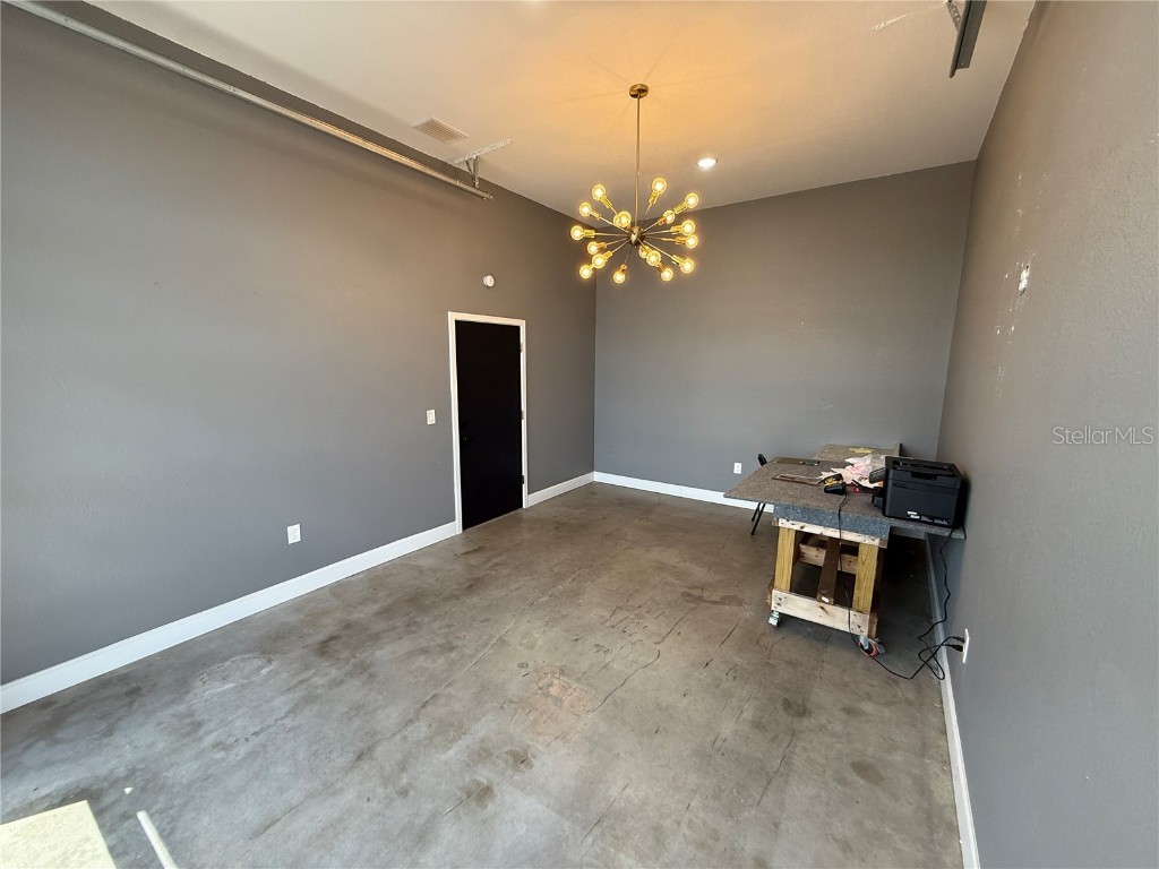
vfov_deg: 85.7
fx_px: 469
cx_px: 580
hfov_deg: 102.1
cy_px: 434
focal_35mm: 14
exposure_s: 1/120
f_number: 2.2
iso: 160
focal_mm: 2.22
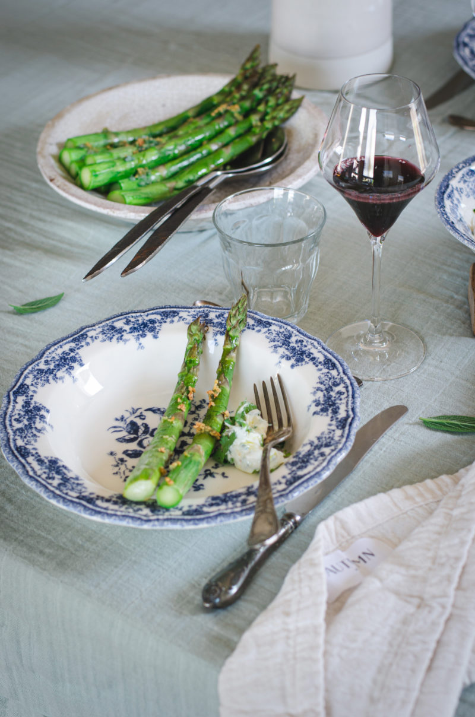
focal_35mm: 75
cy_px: 358
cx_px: 238
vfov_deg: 27.0
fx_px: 1491
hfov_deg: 18.1
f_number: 4
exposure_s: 1/40
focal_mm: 50
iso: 200
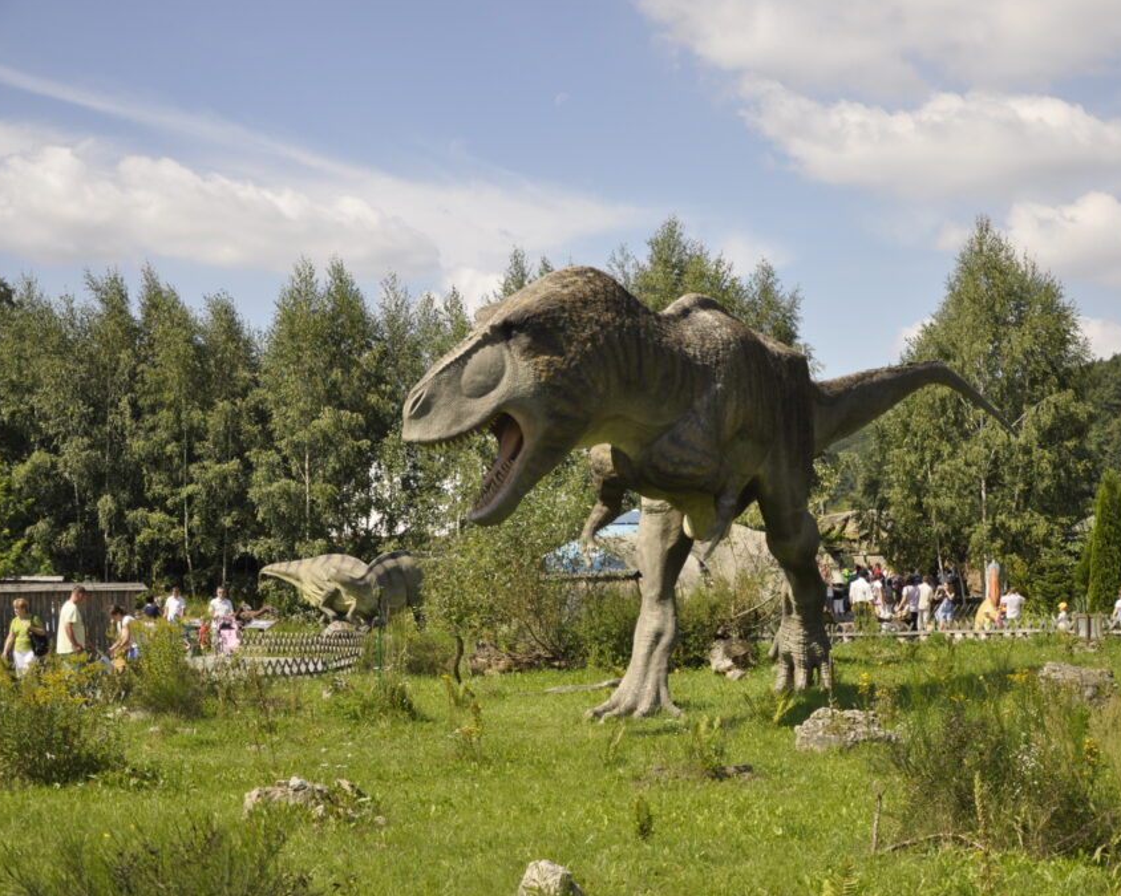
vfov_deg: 26.2
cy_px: 446
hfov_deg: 32.4
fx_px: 1924
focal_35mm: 58
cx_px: 668
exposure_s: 1/2500
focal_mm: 34
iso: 400
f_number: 4.2
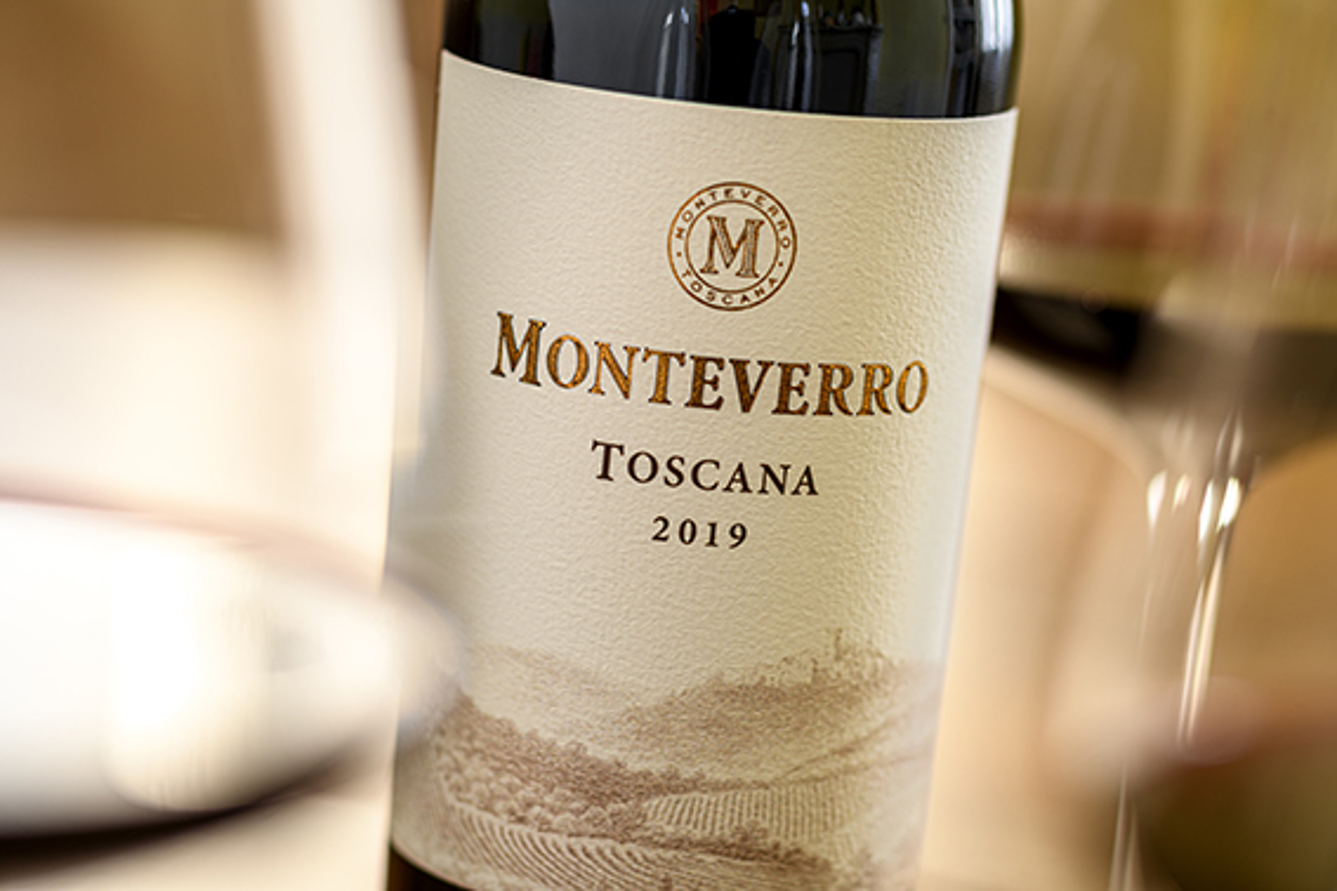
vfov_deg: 16.1
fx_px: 3157
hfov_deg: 23.9
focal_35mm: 85
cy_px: 446
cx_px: 668
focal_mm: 85
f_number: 4
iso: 64
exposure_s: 1/2.5
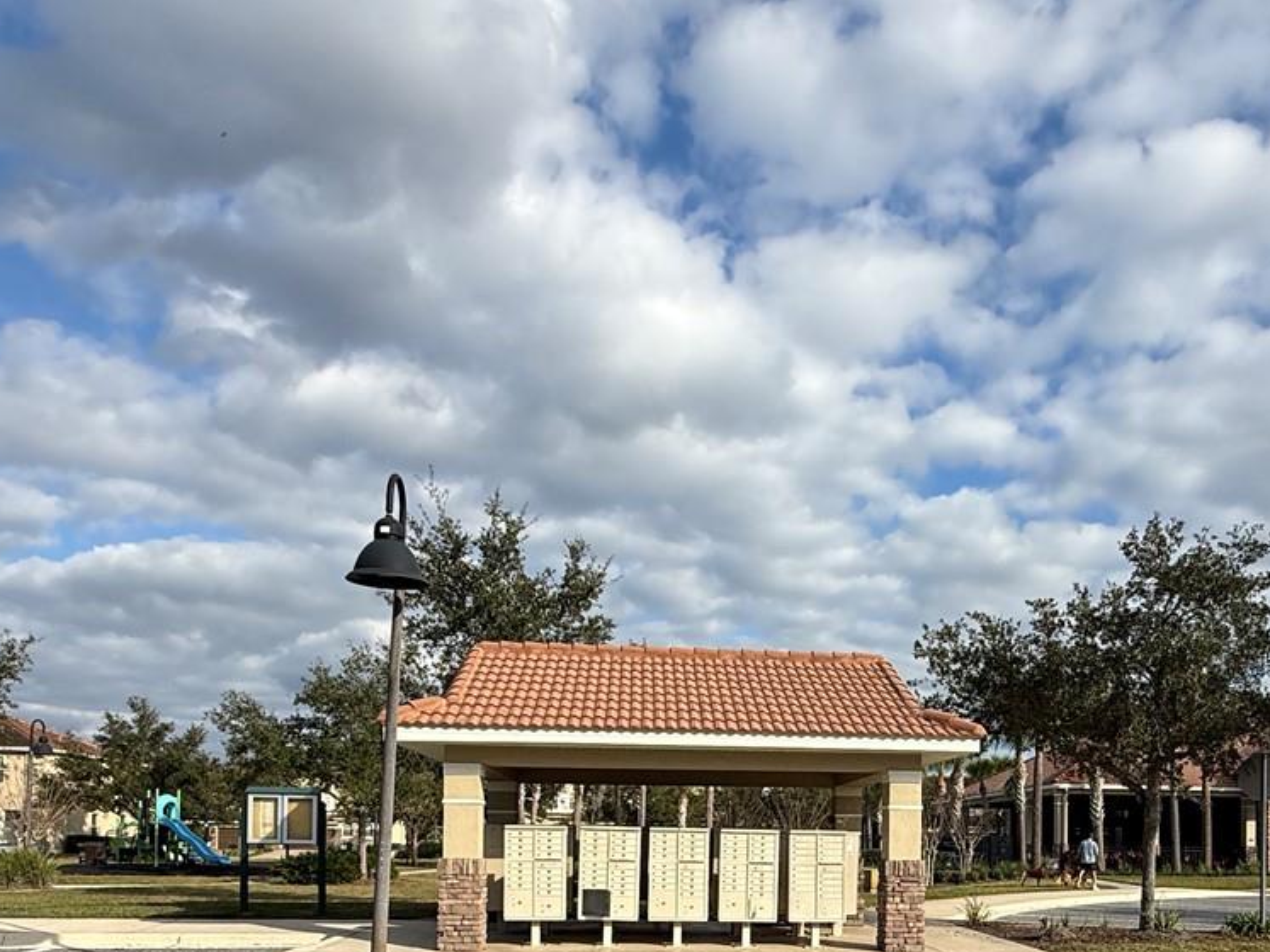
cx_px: 789
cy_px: 828
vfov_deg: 43.4
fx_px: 1100
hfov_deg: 59.2
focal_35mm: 30
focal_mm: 2.22
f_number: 2.2
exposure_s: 1/2165
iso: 50
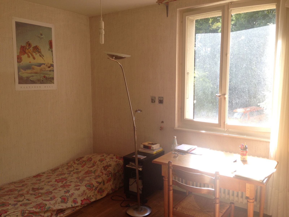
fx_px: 276
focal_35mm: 33
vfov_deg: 42.9
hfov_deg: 55.4
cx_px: 144
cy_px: 108
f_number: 2.4
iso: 50
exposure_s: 1/120
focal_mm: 4.12
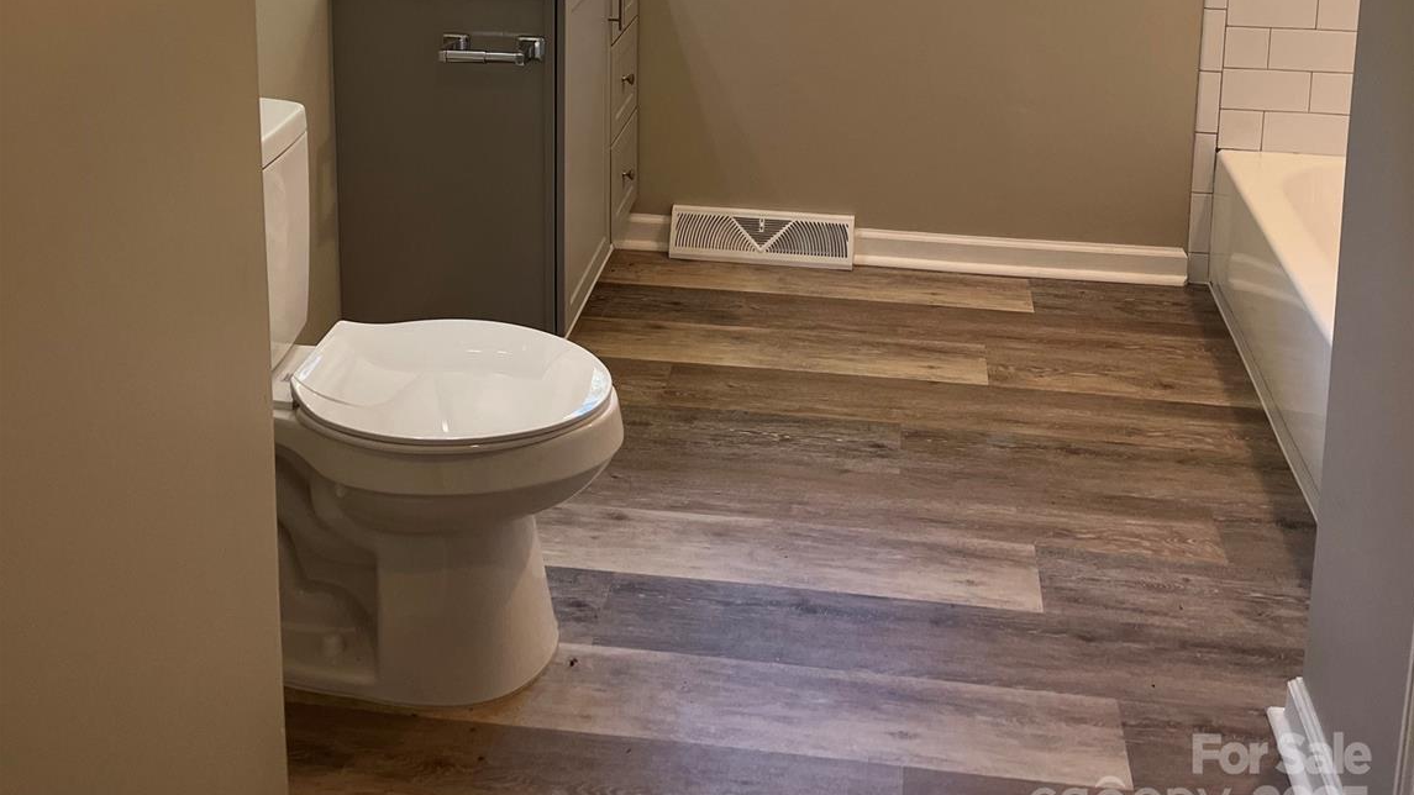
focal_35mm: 38
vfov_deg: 28.3
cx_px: 710
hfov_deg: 52.8
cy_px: -84
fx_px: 1425
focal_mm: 5.1
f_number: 1.6
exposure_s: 1/120
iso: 80
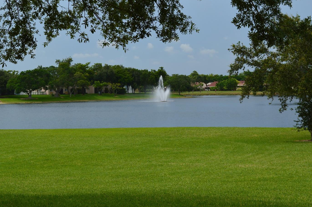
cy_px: 100
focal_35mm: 97
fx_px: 836
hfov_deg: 21.1
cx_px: 135
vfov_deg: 14.1
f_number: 11
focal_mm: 55
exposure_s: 1/500
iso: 320
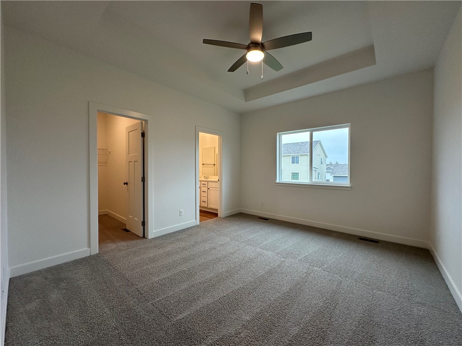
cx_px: 231
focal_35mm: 14
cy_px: 173
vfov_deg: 85.7
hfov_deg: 102.1
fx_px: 187
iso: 160
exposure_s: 1/120
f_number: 2.2
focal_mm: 2.22
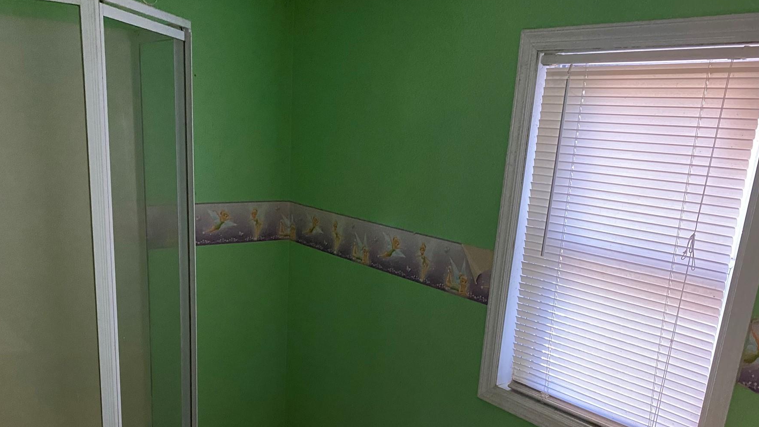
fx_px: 664
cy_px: 318
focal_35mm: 33
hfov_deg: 59.4
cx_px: 344
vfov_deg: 34.9
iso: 800
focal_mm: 4.25
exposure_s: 1/30
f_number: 1.8
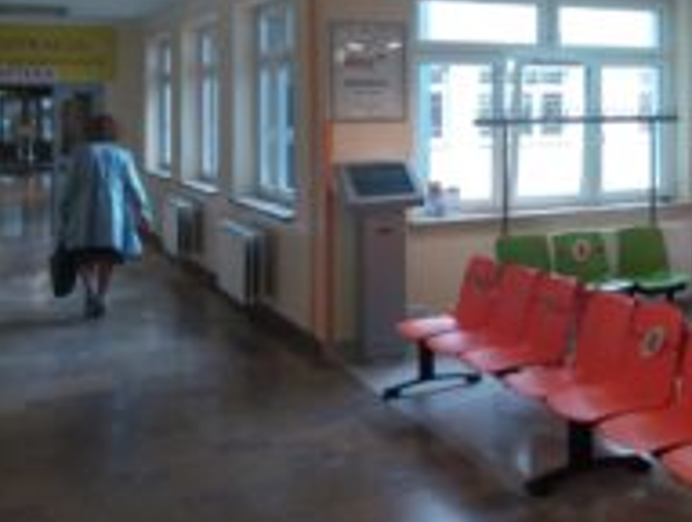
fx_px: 1102
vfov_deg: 26.2
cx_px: 678
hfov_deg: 32.3
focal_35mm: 55
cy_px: 109
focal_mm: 3.7
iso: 125
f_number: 1.9
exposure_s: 1/33
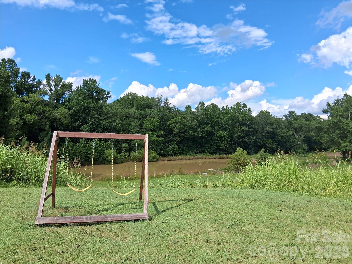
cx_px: 176
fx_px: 264
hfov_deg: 67.3
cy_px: 132
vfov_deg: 53.1
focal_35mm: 26
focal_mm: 3.98
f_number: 1.8
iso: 25
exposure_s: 1/530
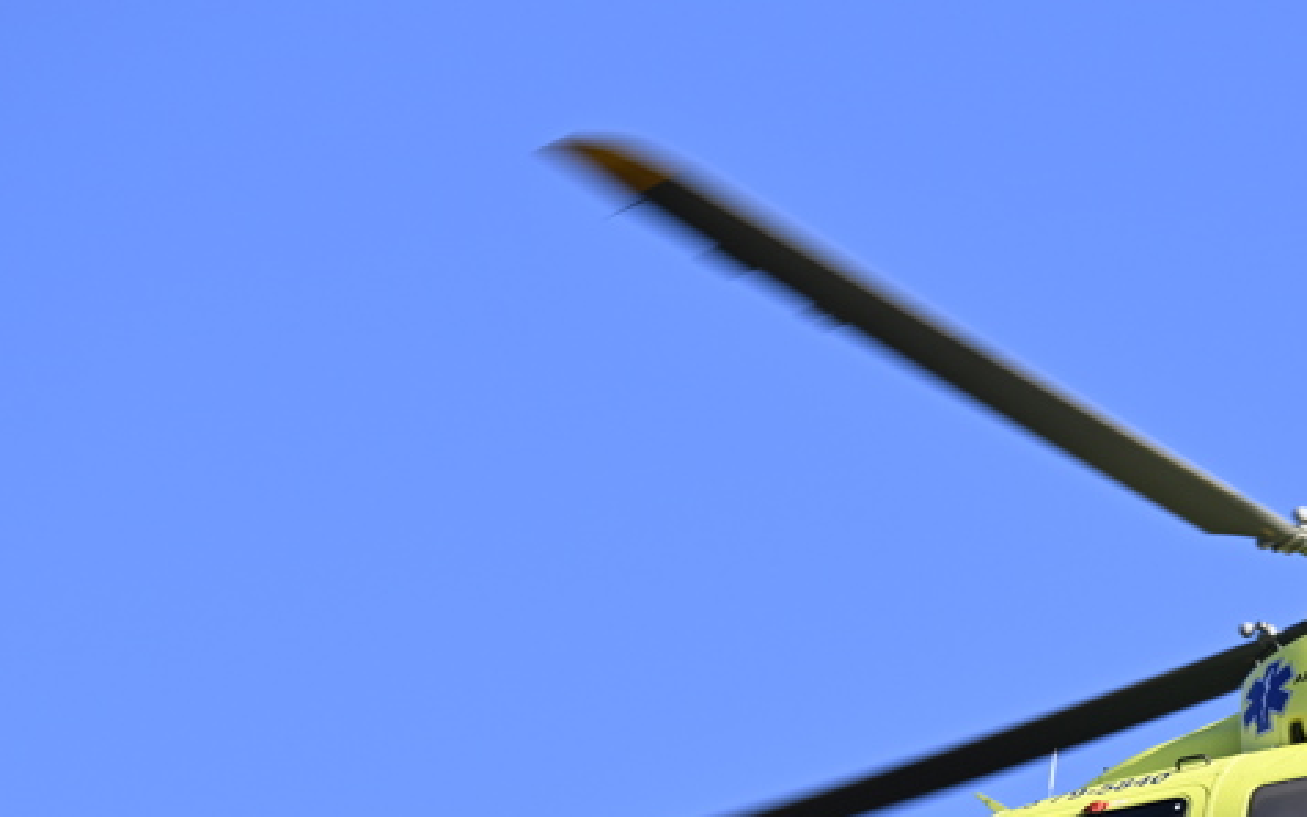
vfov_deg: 2.2
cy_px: 1062
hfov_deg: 3.6
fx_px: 20805
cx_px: 1379
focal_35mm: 584
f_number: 5
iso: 200
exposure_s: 1/800
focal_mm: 200
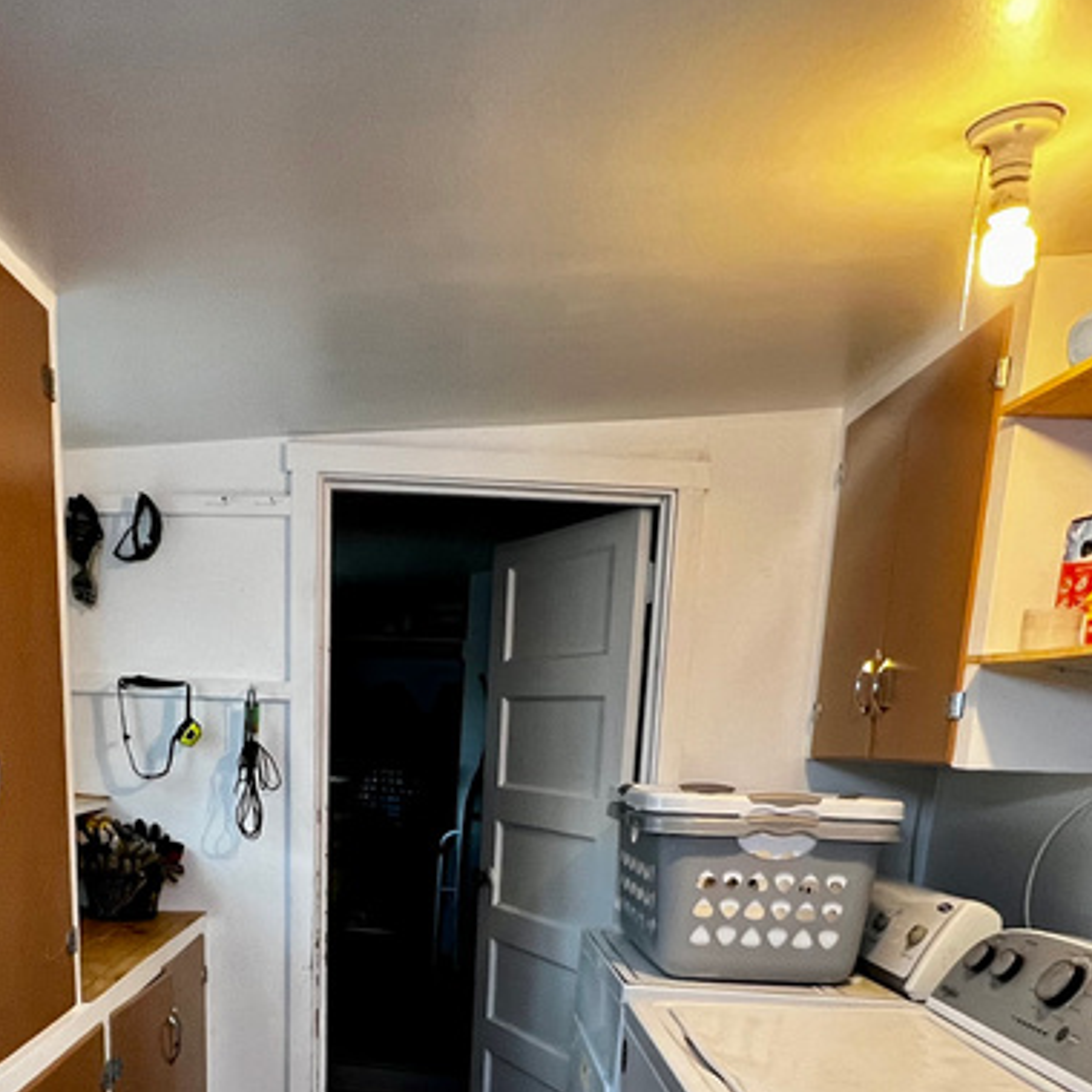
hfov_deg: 51.9
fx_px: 1106
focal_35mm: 31
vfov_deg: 46.6
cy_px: 1012
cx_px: 405
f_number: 1.8
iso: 400
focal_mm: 1.57
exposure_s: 1/60
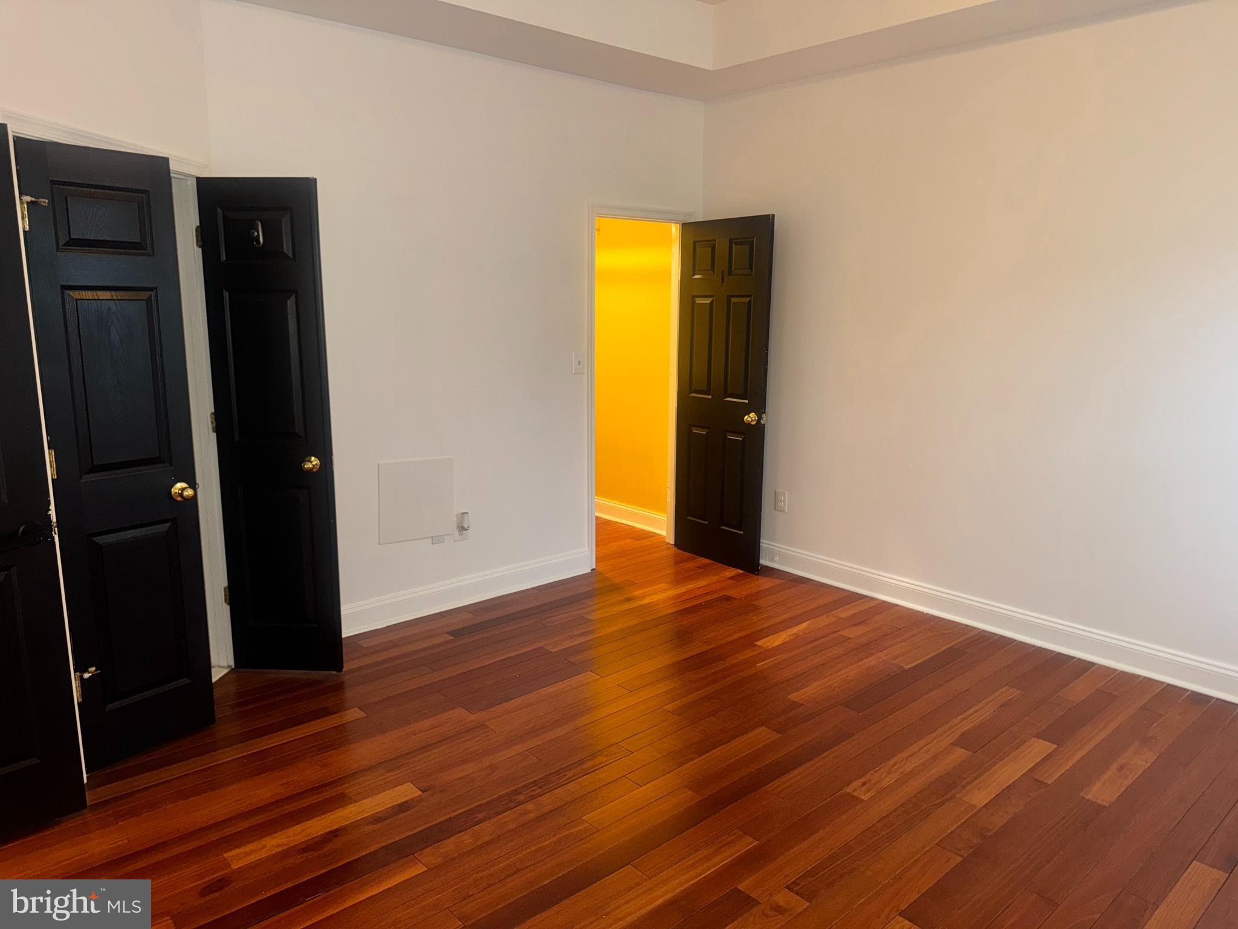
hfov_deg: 71.6
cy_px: 464
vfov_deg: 56.8
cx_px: 619
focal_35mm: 24
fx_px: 858
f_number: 1.78
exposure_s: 1/15
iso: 100
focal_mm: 6.76
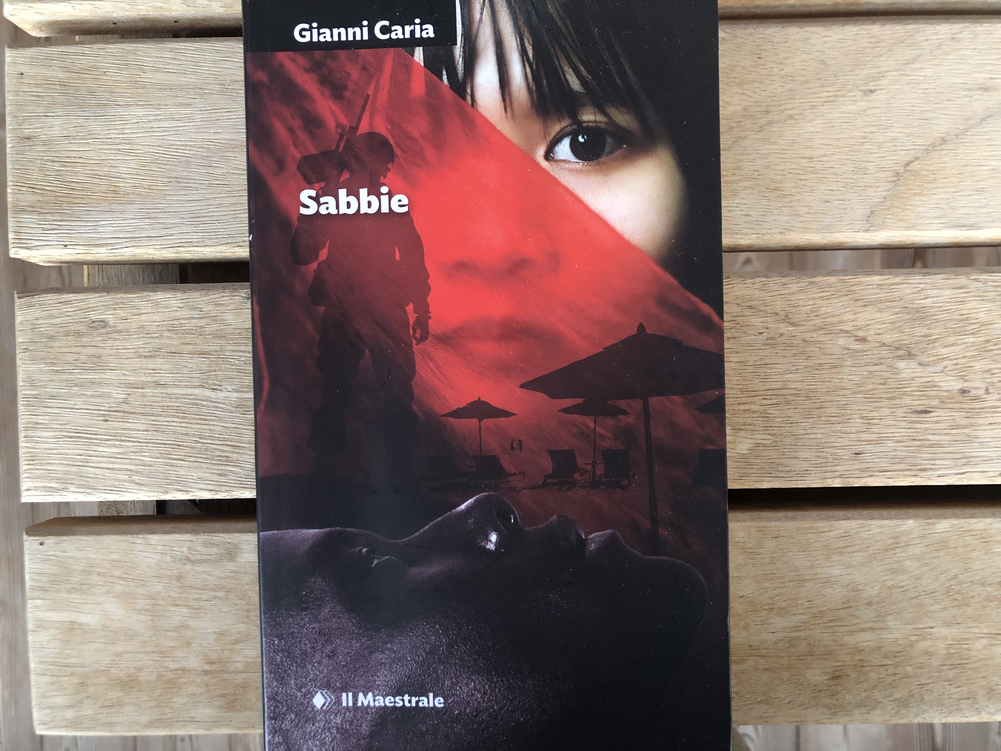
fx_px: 810
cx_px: 500
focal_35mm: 28
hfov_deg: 63.4
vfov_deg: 49.7
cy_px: 376
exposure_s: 1/15
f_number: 1.8
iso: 80
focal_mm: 3.99
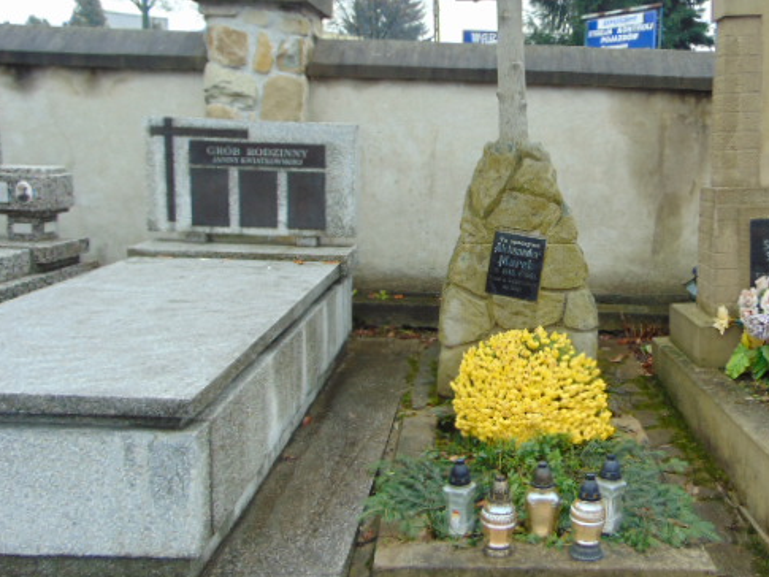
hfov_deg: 54.5
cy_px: 265
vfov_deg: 42.9
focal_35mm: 33
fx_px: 733
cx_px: 496
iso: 80
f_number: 3
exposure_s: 1/60
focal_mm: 4.5
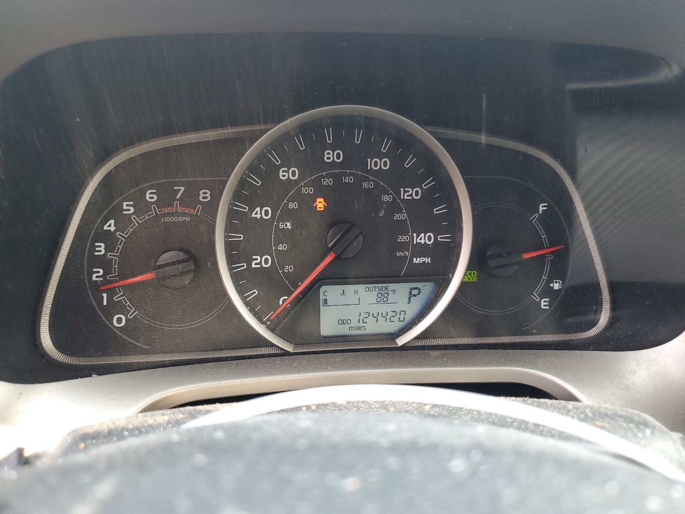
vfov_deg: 53.1
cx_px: 342
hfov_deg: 67.3
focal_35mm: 26
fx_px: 515
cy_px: 257
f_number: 1.5
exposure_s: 1/120
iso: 69
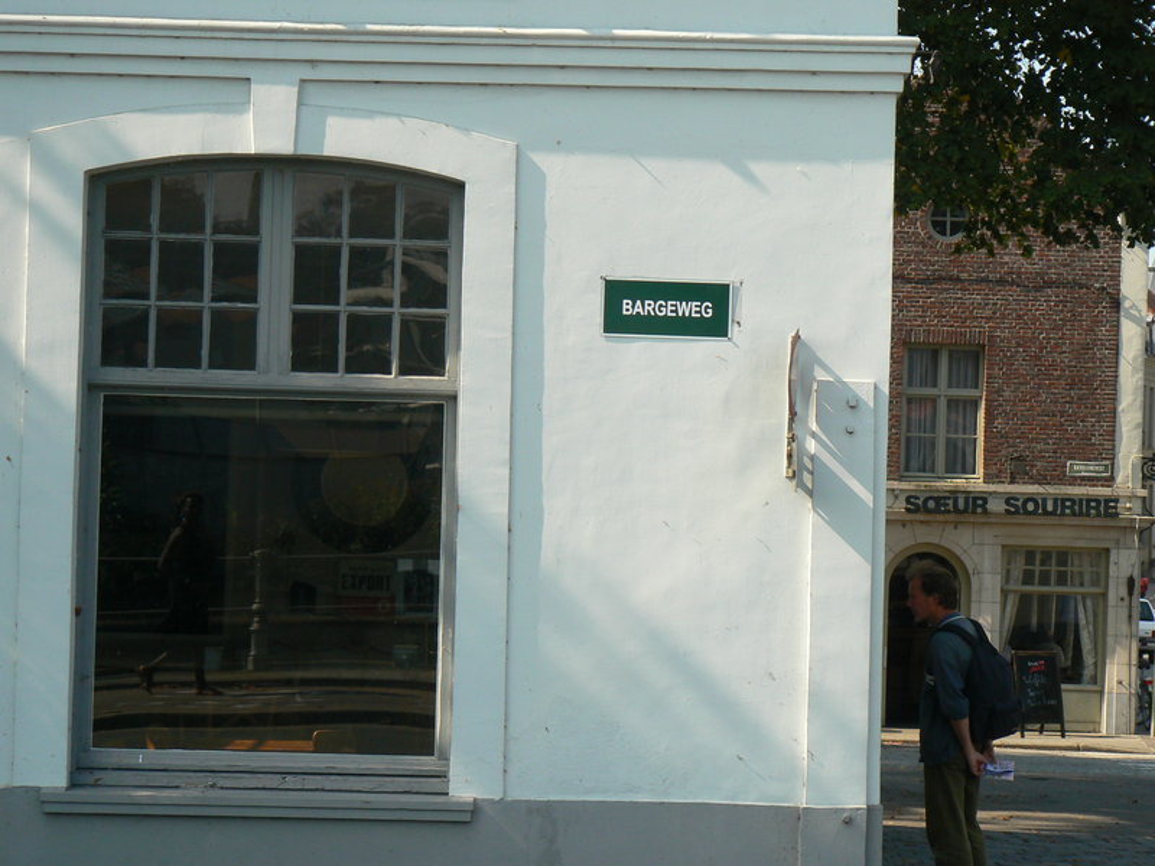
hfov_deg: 18.0
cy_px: 433
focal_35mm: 109
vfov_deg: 13.6
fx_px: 3637
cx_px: 578
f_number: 3.6
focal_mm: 18.2
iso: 100
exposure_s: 1/800
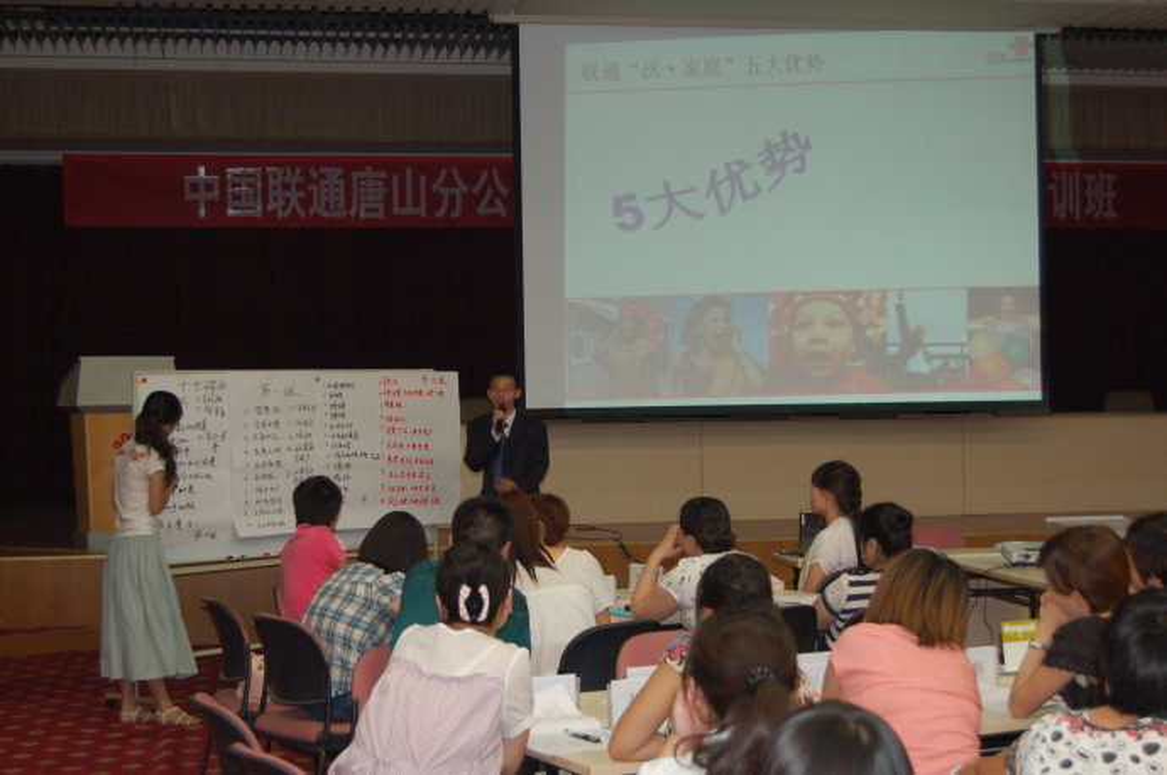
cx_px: 584
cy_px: 388
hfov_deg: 33.4
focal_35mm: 60
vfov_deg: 22.6
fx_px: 1942
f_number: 5
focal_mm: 40
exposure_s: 1/60
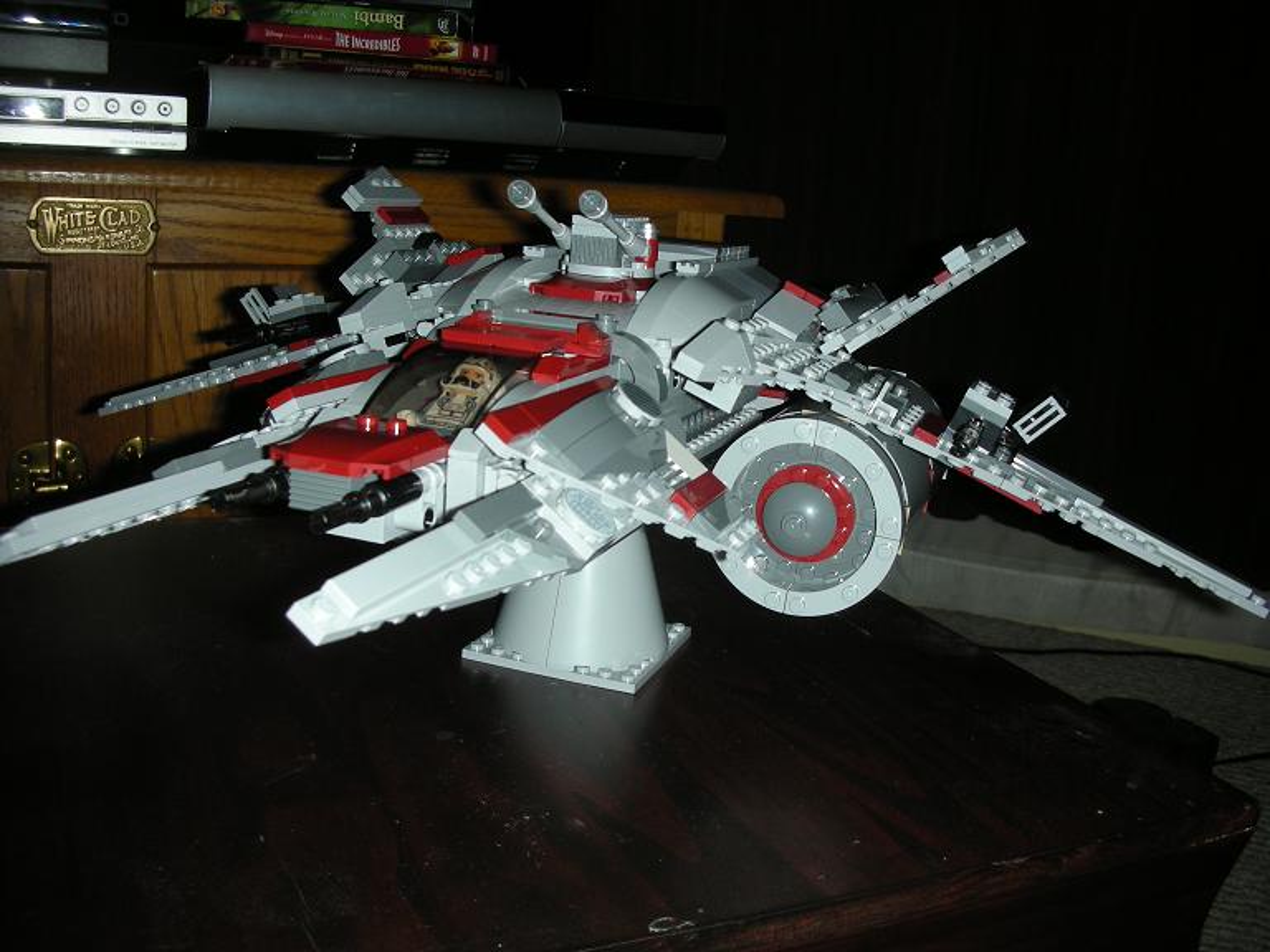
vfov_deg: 40.7
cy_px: 476
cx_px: 635
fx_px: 1284
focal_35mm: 35
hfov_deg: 52.6
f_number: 2.8
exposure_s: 1/60
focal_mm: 5.8
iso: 50
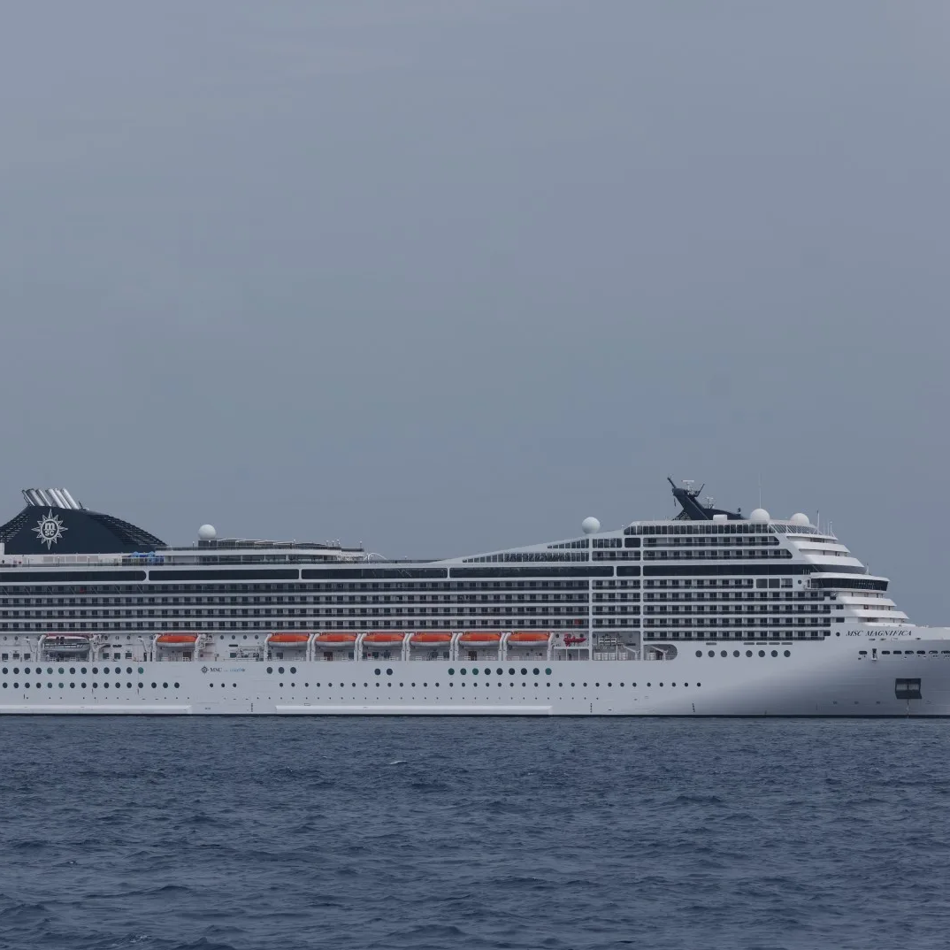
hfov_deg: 11.6
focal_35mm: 150
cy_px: 477
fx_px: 4657
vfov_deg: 11.6
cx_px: 414
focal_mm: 117
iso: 100
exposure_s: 1/400
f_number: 8
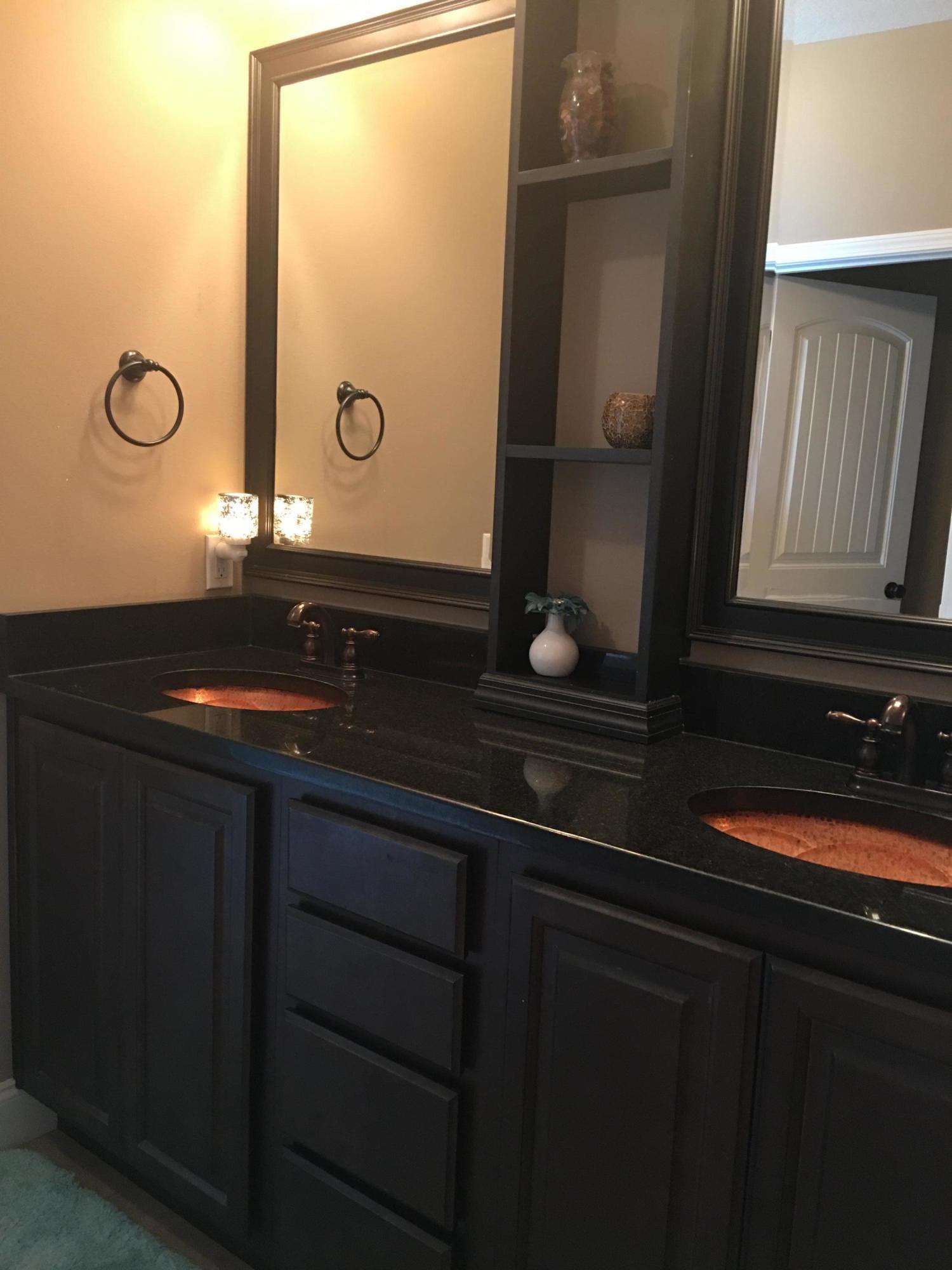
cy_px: 635
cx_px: 476
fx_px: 1063
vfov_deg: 61.7
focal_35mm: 29
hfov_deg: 48.2
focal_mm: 4.15
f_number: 2.2
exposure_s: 1/15
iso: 100
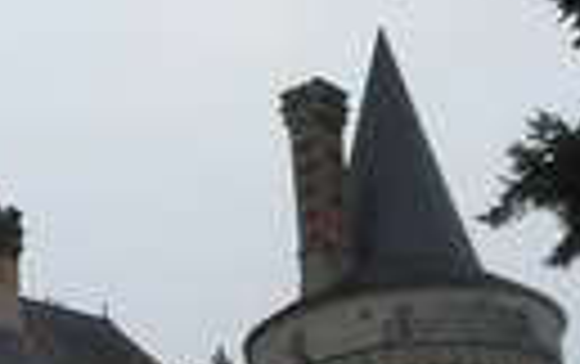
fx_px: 2643
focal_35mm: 167
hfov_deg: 12.2
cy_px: 575
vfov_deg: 7.7
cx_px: -144
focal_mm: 6
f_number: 4.2
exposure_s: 1/50
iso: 80
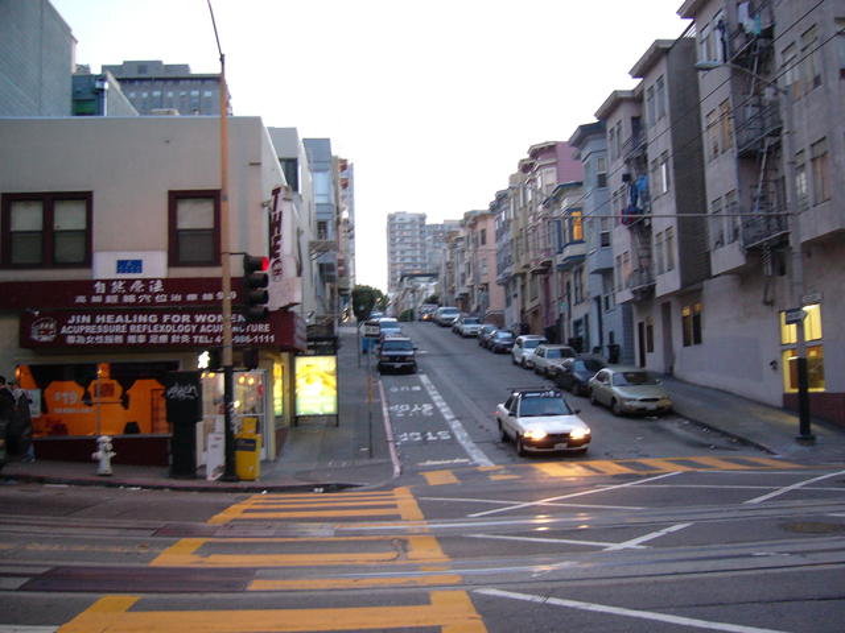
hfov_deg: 52.6
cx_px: 422
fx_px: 854
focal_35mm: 35
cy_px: 316
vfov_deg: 40.7
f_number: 2.8
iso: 200
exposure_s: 1/15
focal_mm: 5.8
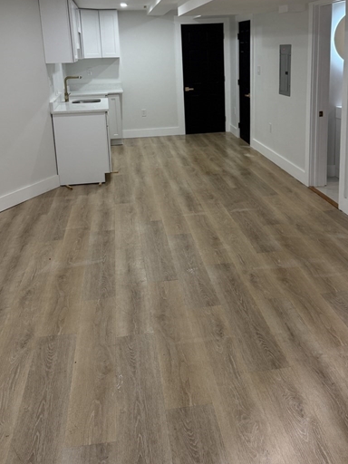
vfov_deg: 50.6
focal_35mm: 36
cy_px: 160
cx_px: 192
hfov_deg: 39.6
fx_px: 483
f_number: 1.78
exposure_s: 1/120
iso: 200
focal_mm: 6.76
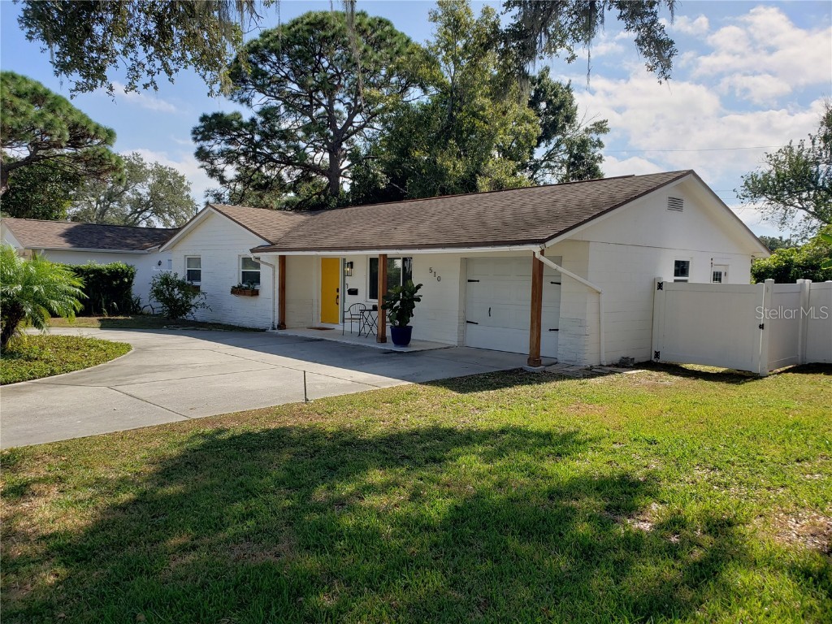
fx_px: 625
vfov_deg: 53.1
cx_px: 416
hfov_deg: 67.3
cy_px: 312
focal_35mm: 26
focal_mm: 4.3
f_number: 2.4
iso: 50
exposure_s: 1/1946
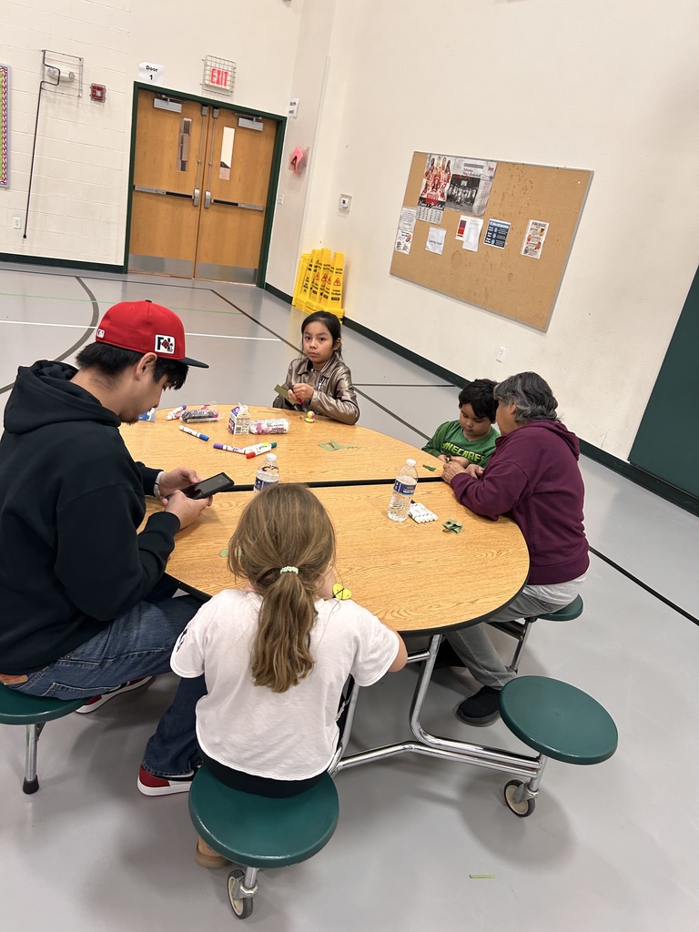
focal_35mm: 26
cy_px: 466
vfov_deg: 67.3
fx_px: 700
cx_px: 350
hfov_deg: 53.1
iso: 125
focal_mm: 5.7
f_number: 1.5
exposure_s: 1/60
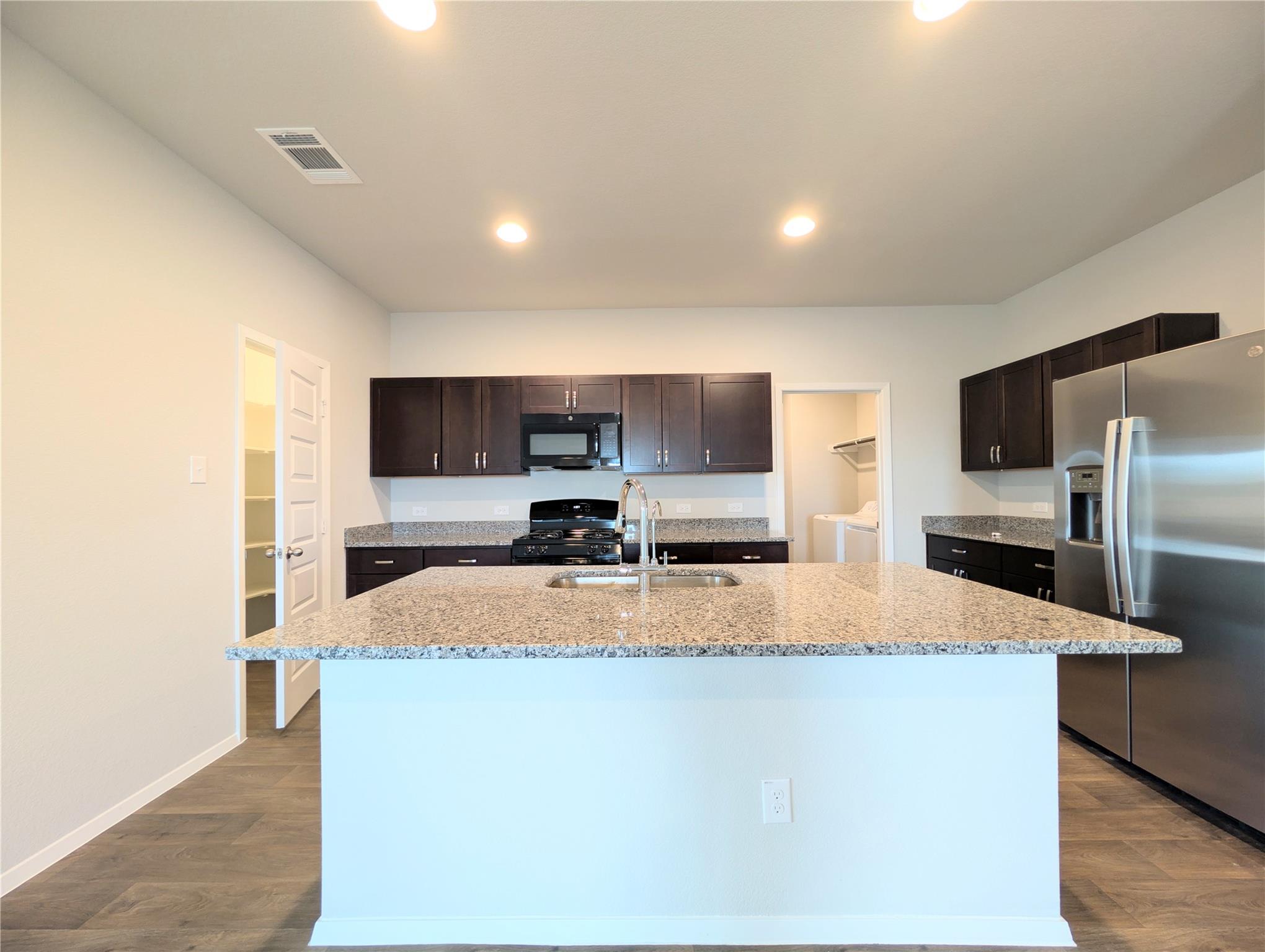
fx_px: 439
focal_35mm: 12
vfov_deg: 94.6
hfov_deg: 110.5
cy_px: 476
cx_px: 632
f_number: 1.7
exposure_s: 1/20
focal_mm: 2.02
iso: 53
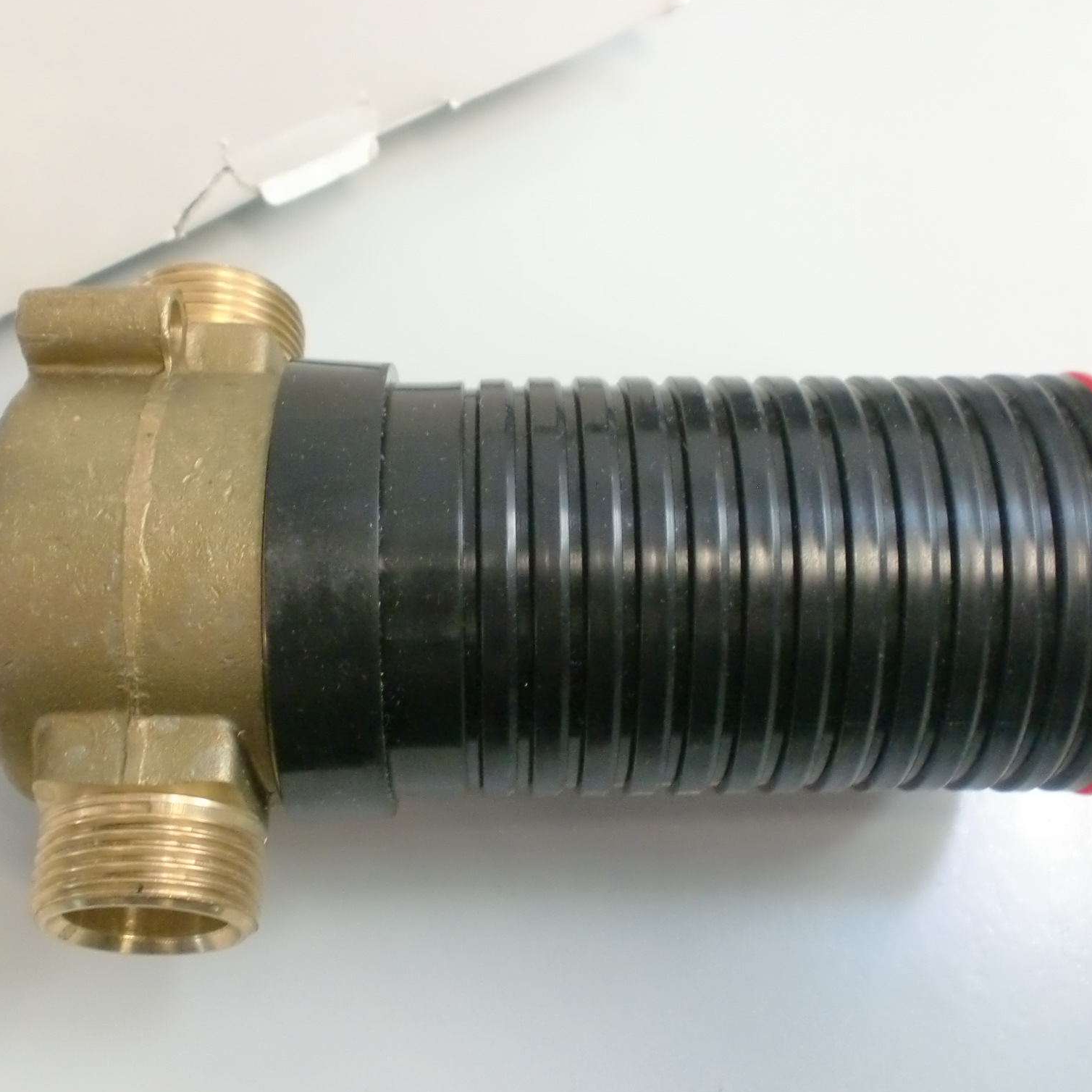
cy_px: 545
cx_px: 542
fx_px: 1499
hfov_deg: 40.0
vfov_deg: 40.0
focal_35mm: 42
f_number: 3.1
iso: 400
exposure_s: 1/60
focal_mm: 6.3
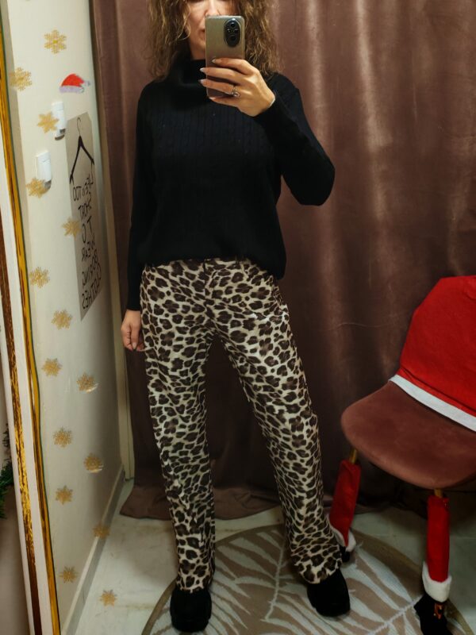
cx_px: 238
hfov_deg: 51.4
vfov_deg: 65.3
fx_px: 495
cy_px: 318
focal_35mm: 27
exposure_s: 1/100
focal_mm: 5.52
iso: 400
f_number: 1.95
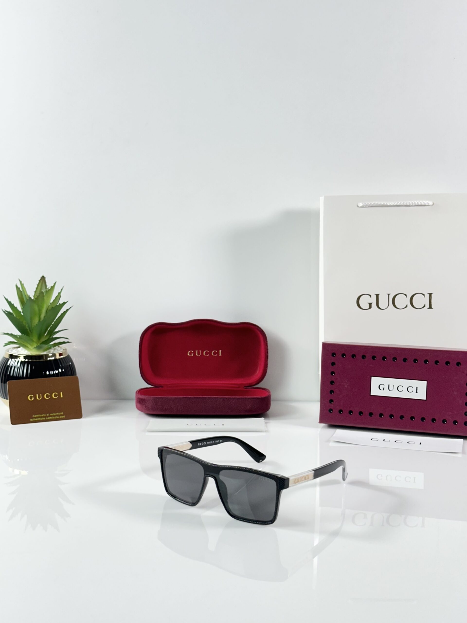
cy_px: 312
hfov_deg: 30.3
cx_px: 234
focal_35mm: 48
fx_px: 863
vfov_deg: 39.7
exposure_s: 1/100
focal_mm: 6.86
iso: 80
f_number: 1.78
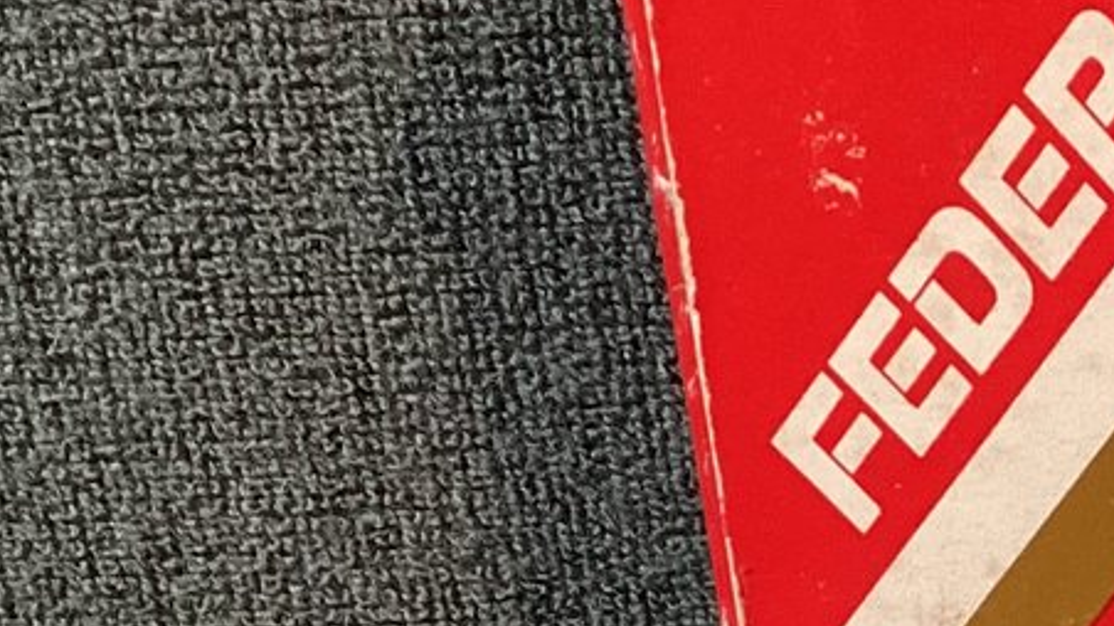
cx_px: 1584
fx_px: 3337
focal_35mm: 113
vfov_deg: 10.7
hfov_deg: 17.4
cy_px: 571
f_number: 2.4
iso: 250
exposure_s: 1/60
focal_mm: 3.3
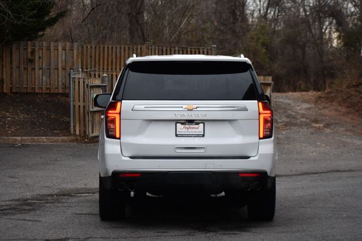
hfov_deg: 19.5
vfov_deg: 13.0
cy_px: 120
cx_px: 181
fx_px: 1055
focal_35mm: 105
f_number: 4.5
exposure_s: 1/160
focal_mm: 70
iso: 800
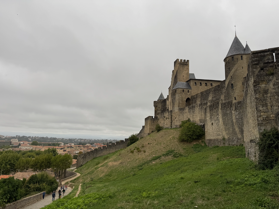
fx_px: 193
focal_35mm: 24
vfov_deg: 56.8
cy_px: 104
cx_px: 140
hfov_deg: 71.6
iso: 80
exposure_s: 1/442
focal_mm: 6.76
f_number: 1.78
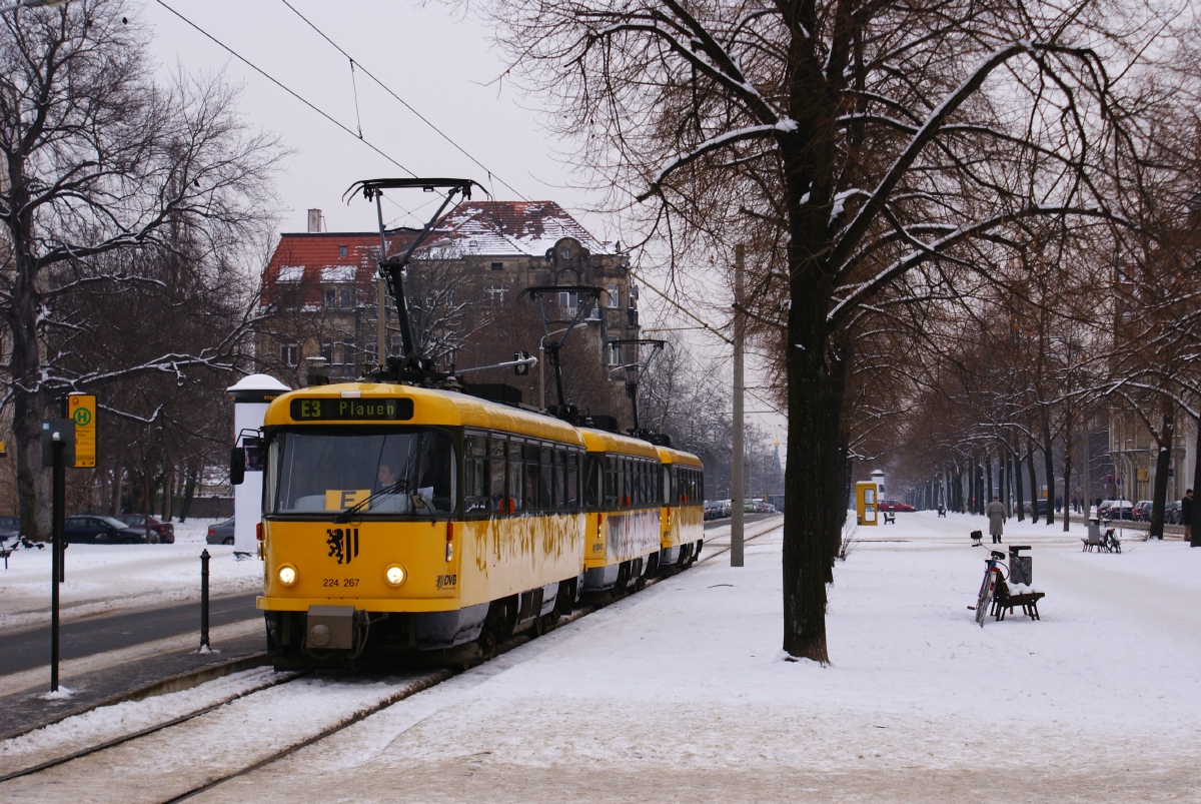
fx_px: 2505
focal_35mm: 75
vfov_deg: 18.2
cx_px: 600
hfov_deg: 27.0
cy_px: 402
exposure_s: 1/320
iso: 200
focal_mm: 50
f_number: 6.3
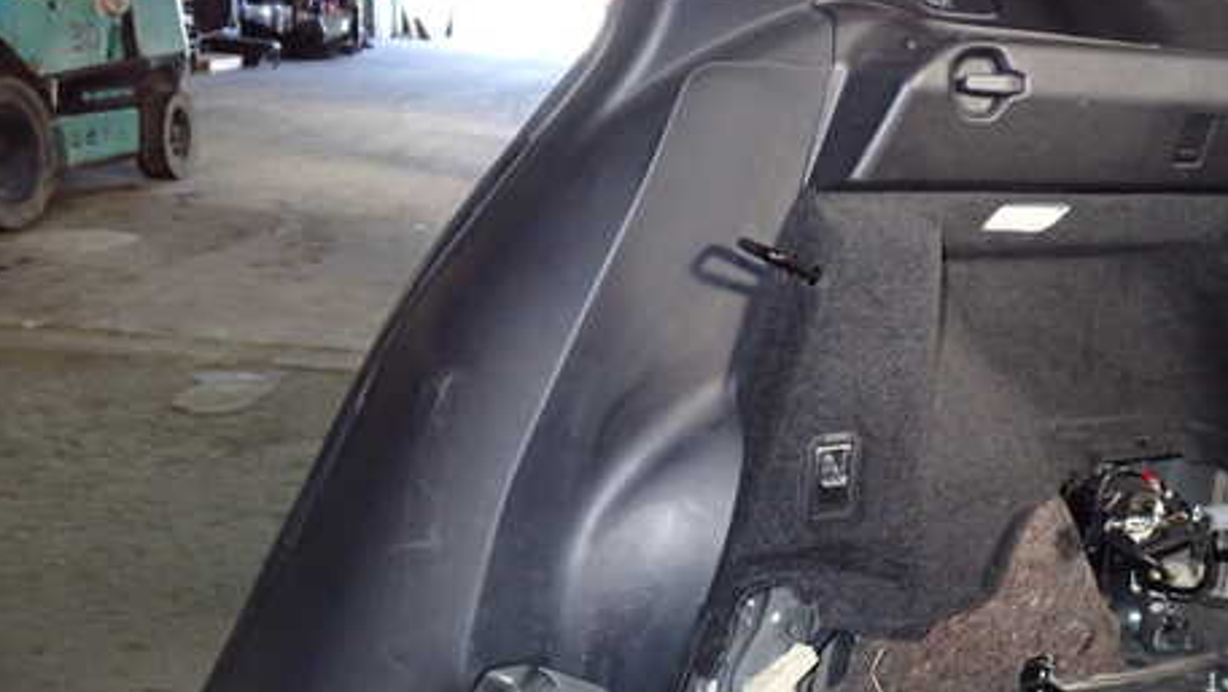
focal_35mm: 43
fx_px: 1401
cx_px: 786
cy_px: 525
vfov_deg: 27.3
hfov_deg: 46.8
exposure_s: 1/30
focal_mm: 5.4
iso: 800
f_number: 6.3
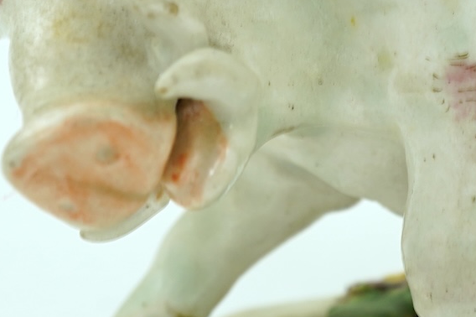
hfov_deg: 13.2
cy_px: -8
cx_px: 304
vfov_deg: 8.7
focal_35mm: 156
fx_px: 2061
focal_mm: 30
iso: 200
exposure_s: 1/40
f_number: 9
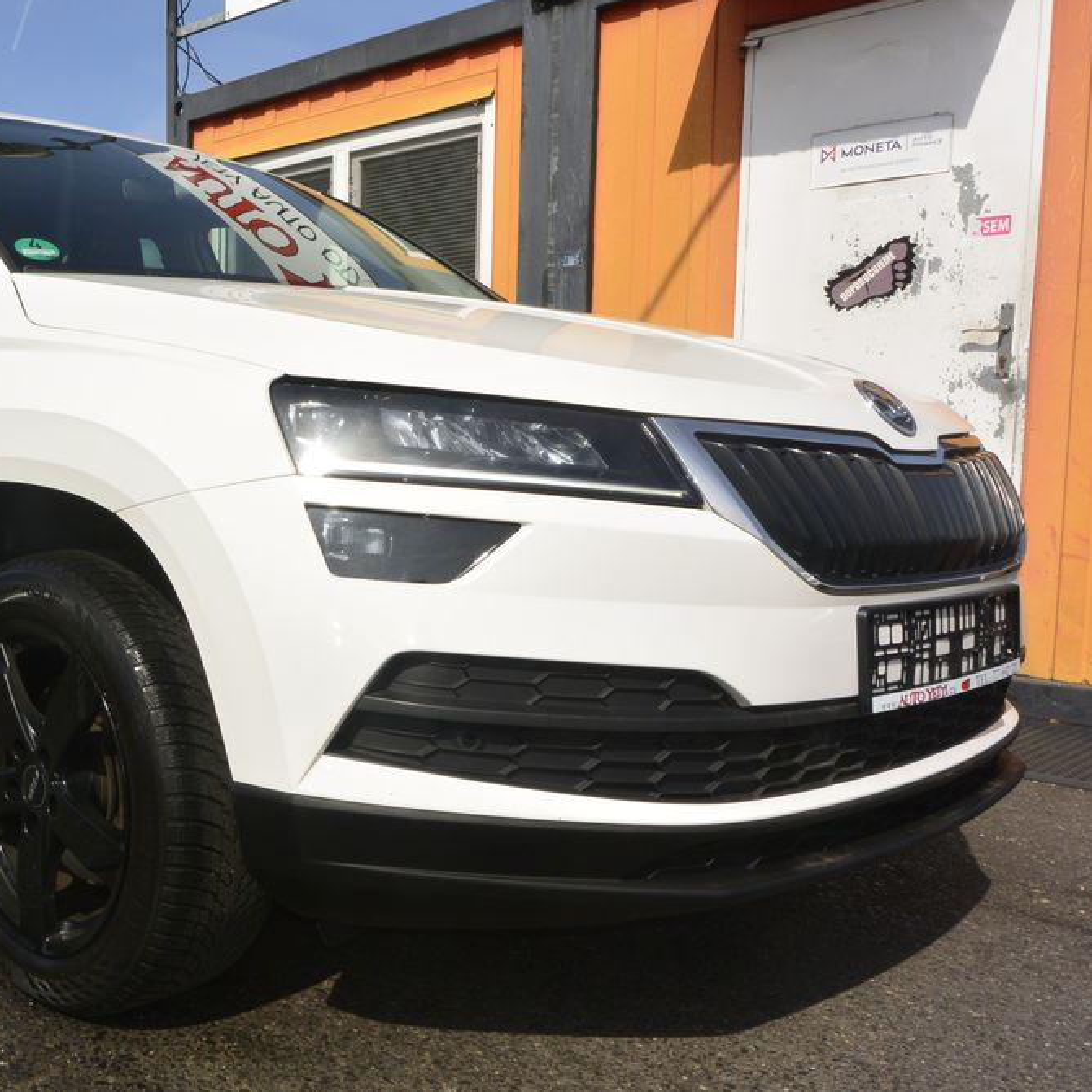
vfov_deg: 47.2
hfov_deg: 45.6
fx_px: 1249
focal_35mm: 35
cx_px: 275
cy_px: 553
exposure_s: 1/250
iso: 160
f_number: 13
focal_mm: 10
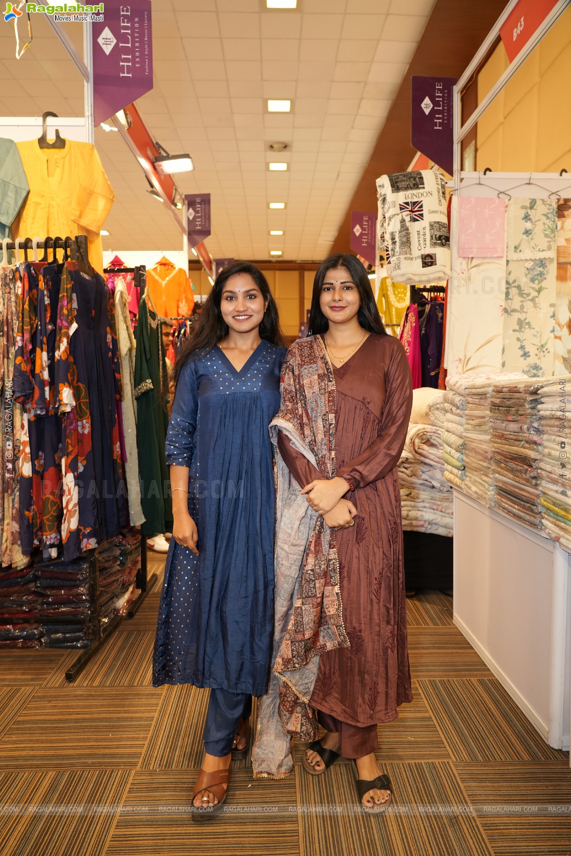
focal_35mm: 24
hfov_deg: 53.1
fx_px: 571
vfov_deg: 73.7
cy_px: 428
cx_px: 286
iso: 1000
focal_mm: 24
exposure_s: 1/125
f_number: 4
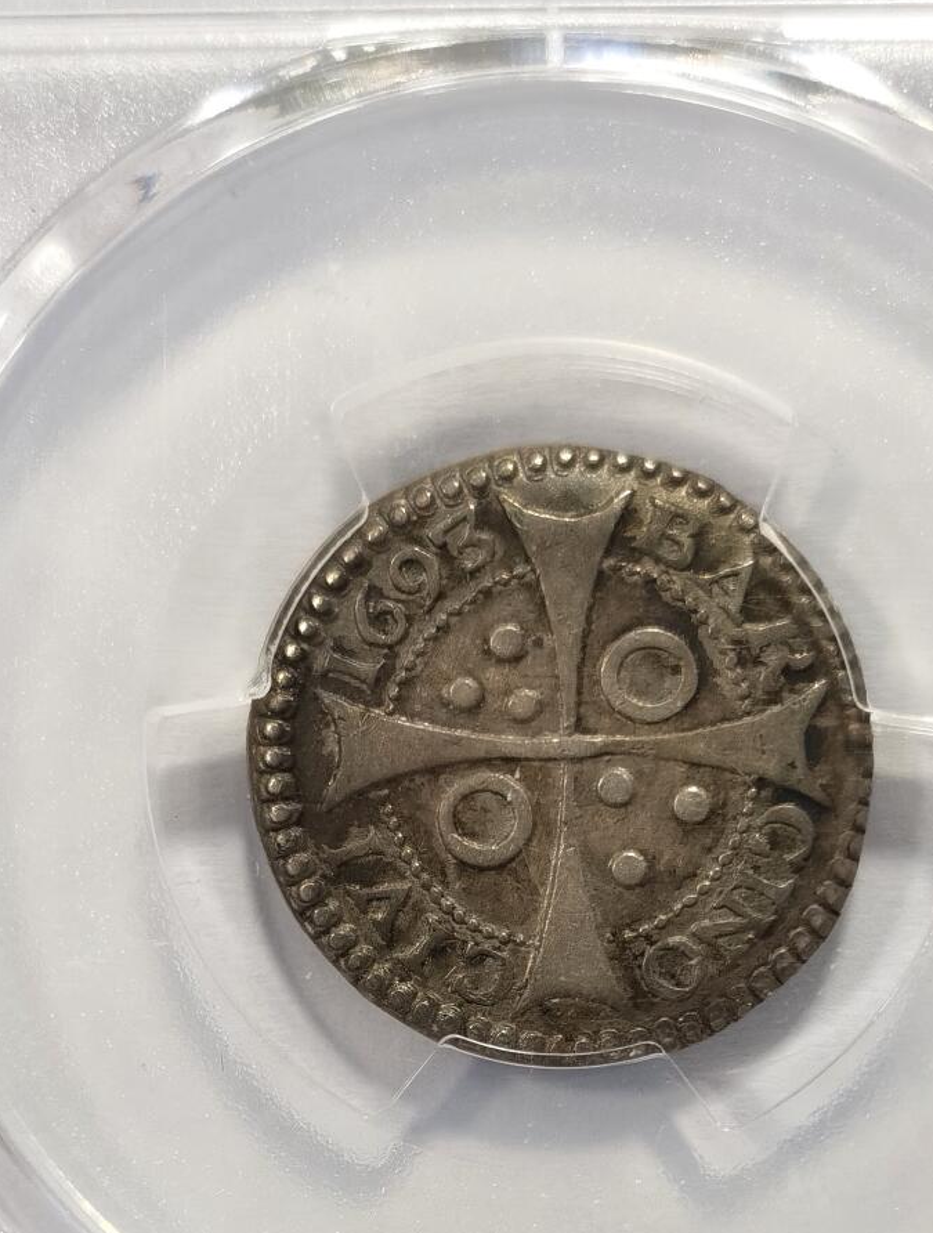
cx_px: 557
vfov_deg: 17.7
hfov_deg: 13.7
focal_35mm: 109
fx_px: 3895
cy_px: 1093
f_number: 16
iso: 125
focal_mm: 5.56
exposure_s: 1/100
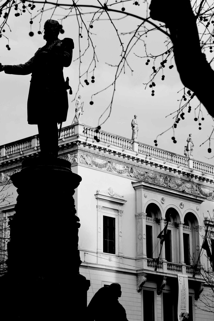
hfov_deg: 16.1
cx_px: 107
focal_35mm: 85
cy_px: 160
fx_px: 758
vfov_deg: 23.9
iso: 100
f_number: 5.6
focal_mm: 85
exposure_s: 1/125
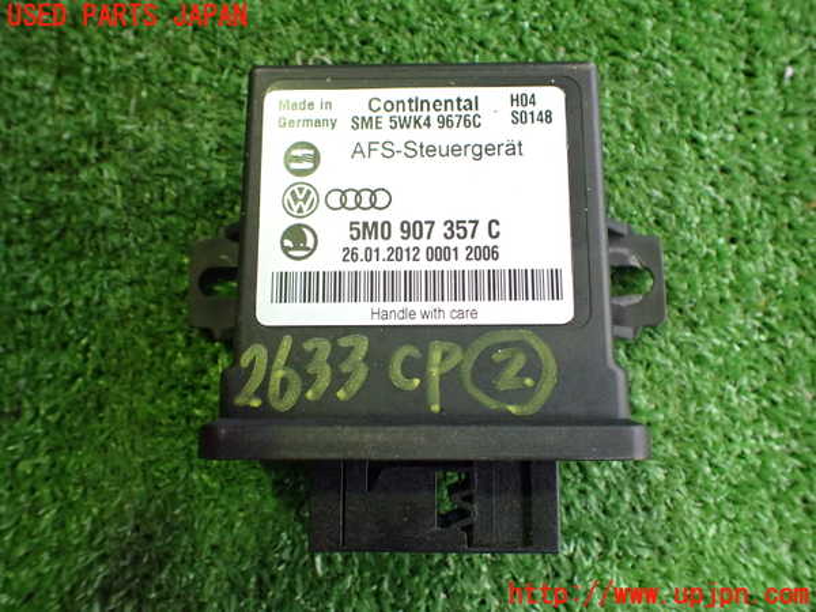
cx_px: 408
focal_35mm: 30
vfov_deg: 46.8
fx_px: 707
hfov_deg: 60.0
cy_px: 306
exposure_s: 1/125
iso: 800
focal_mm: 5.4
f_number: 2.3
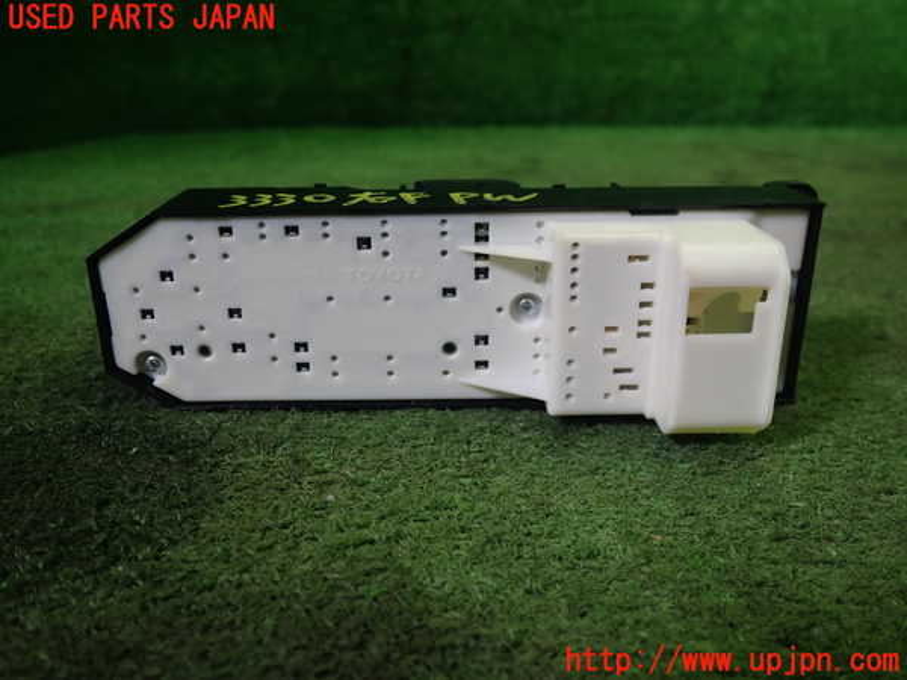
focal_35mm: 30
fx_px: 786
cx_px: 454
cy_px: 340
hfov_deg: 60.0
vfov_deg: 46.8
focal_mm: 5.5
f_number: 2.3
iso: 160
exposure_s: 1/125
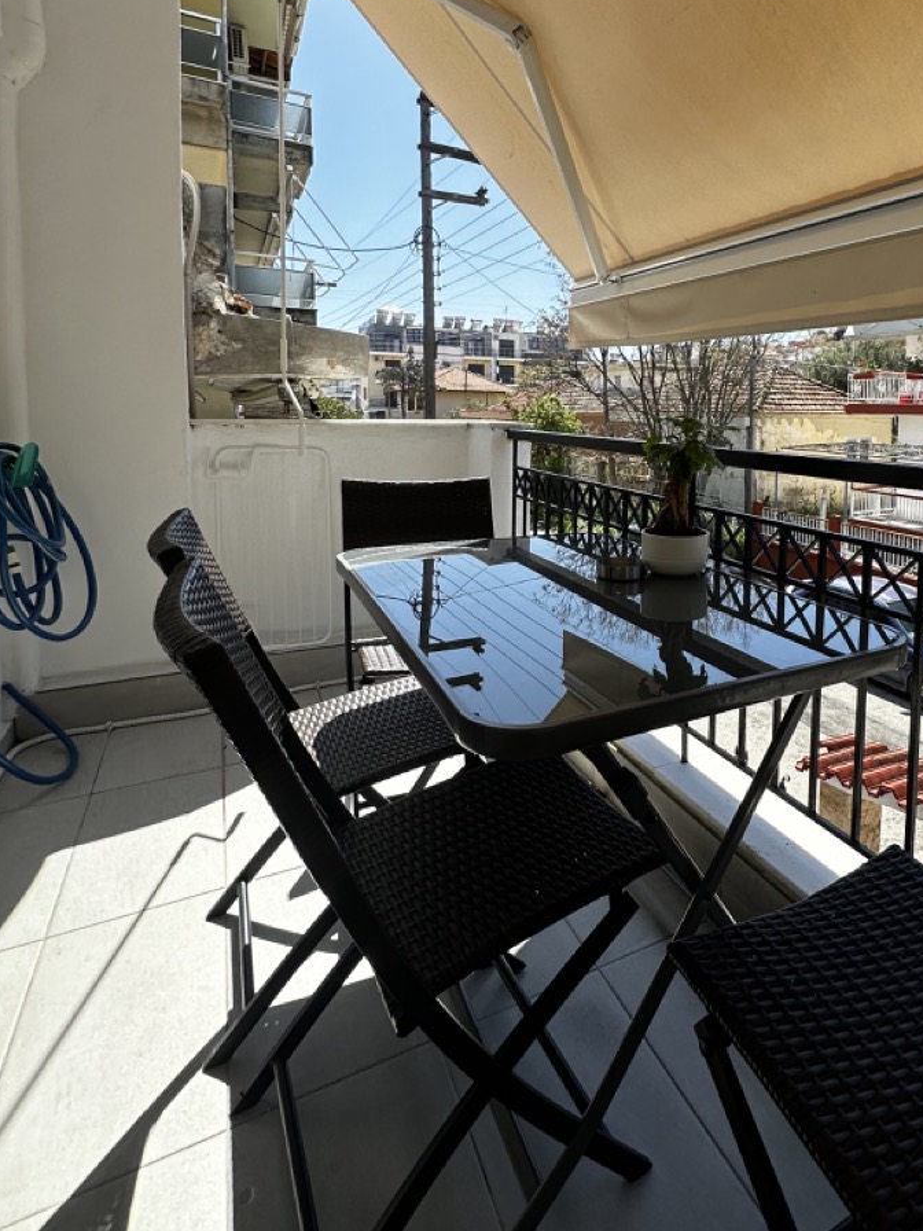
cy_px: 463
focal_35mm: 20
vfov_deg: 80.3
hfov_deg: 63.3
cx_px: 654
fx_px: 711
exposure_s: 1/1062
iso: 50
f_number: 2.2
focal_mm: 2.22
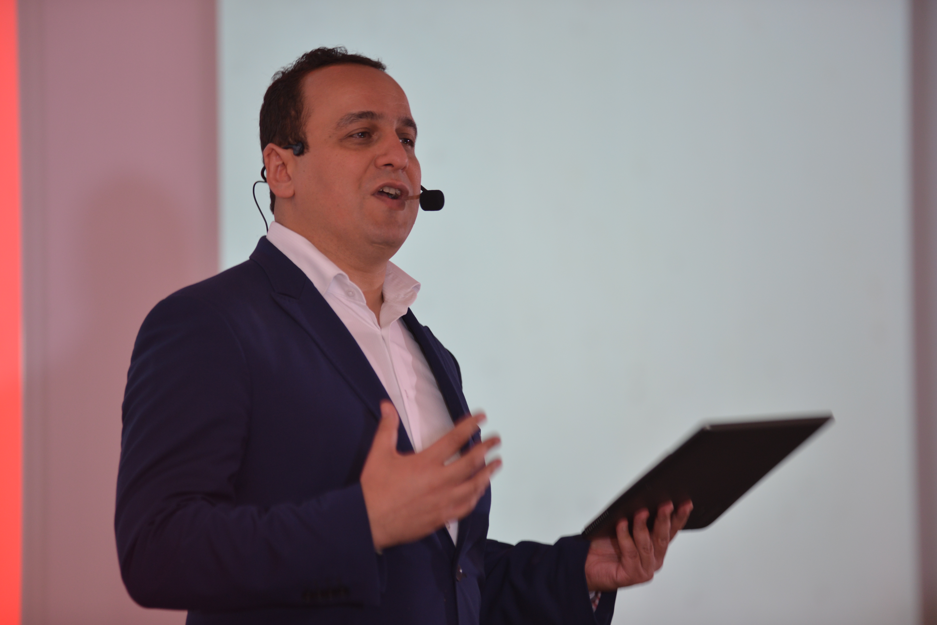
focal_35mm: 180
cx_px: 468
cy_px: 312
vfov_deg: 7.6
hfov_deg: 11.4
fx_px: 4685
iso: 640
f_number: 2.8
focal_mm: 180
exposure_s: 1/80
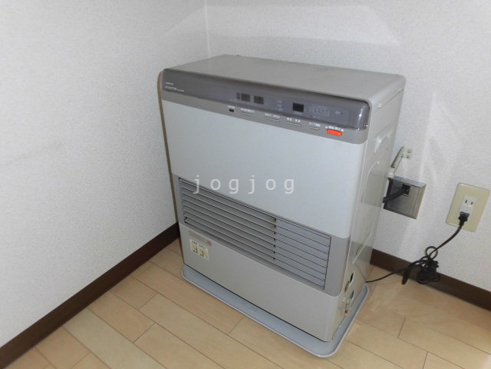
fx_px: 340
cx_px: 246
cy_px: 184
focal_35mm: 24
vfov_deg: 56.8
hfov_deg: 71.6
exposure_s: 1/40
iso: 100
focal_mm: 4.3
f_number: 3.1
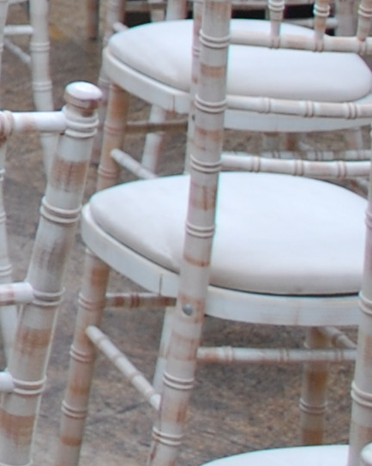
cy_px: -316
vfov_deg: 9.3
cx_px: -856
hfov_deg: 6.7
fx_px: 2768
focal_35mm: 201
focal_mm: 20
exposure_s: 1/50
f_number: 3.8
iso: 200
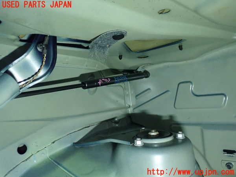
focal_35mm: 30
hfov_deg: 60.0
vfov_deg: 46.8
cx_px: 118
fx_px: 205
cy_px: 88
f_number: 2.3
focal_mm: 5.5
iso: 800
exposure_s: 1/30
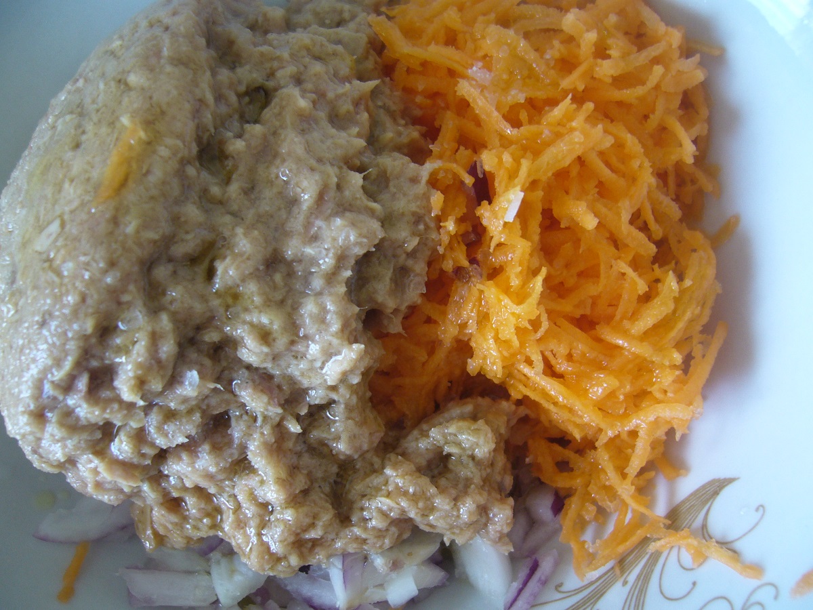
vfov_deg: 40.7
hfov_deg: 52.6
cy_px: 305
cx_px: 406
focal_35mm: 35
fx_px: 822
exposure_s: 1/25
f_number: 2.8
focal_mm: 5.8
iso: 80
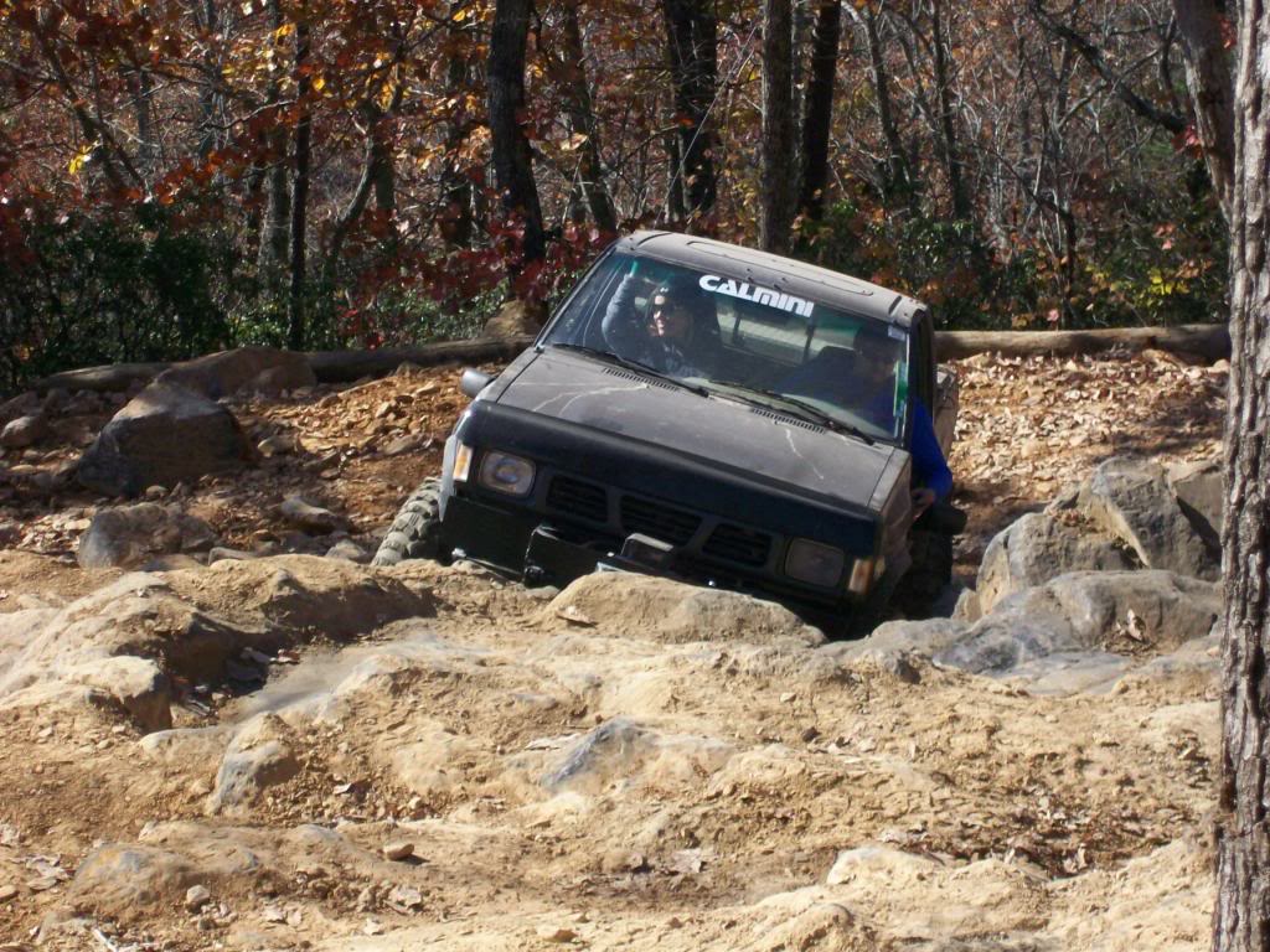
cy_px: 476
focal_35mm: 108
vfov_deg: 13.7
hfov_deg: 18.2
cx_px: 635
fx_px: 3962
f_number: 4.8
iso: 80
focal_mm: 18
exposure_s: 1/355
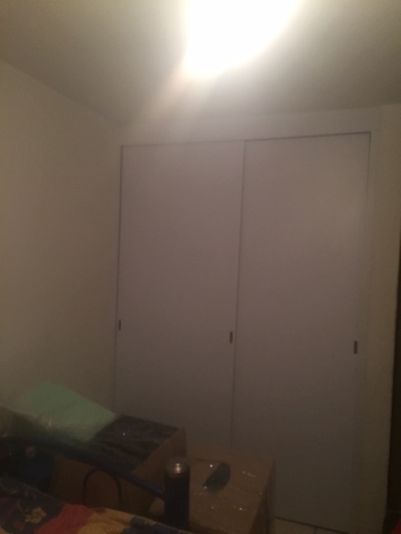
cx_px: 200
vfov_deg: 61.7
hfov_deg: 48.2
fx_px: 448
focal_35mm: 29
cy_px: 267
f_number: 2.2
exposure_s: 1/30
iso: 250
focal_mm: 4.15
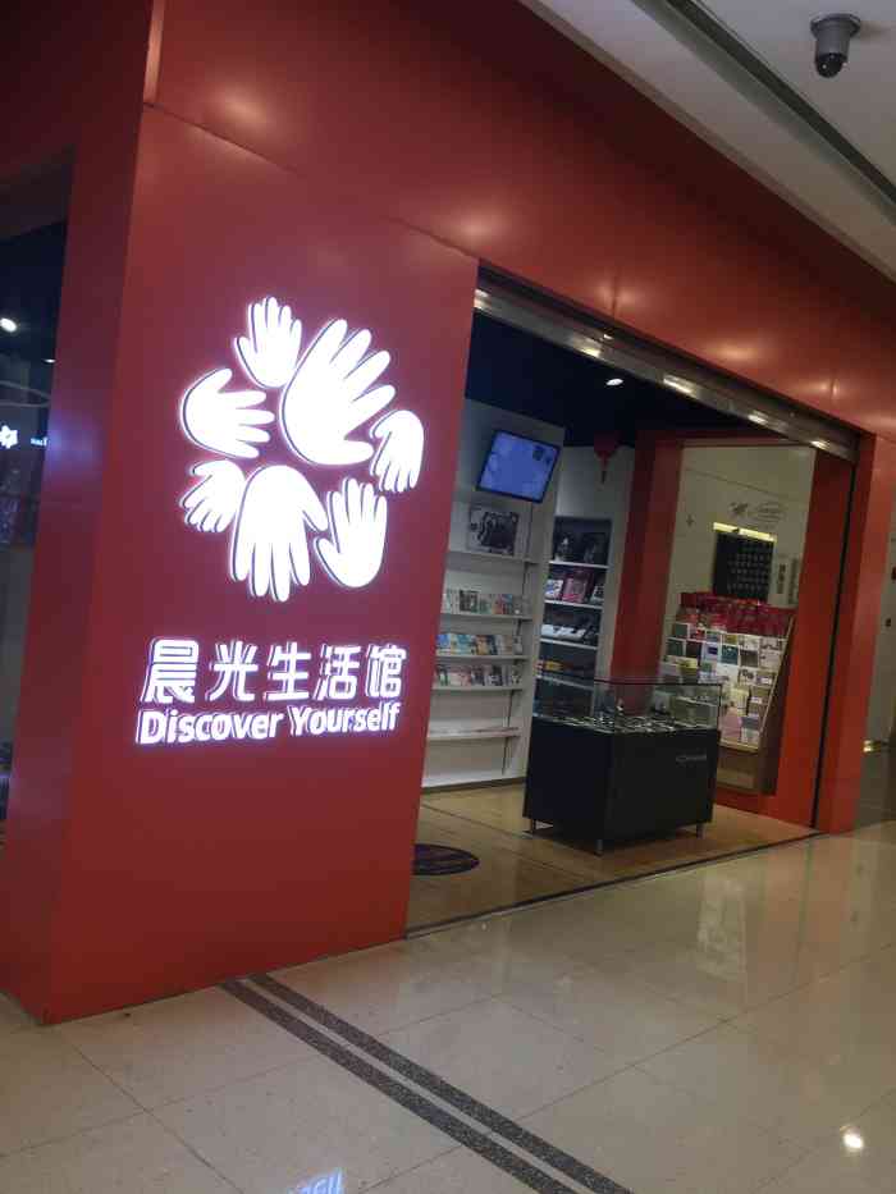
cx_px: 448
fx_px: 1001
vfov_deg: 61.7
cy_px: 597
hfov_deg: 48.2
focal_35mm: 29
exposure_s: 1/50
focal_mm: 4.15
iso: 25
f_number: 2.2
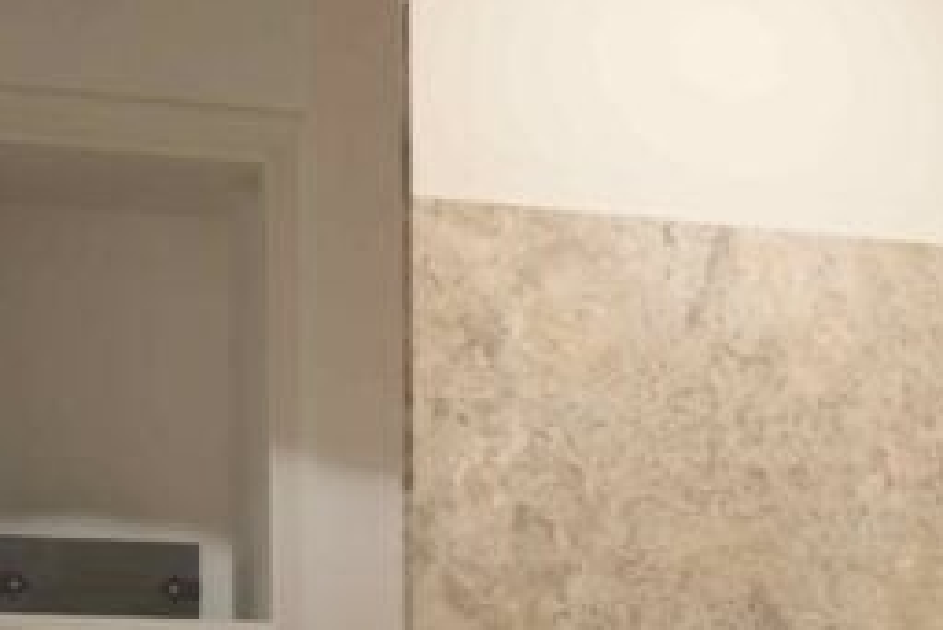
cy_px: 1184
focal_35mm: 118
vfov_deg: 10.8
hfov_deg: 16.8
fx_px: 3093
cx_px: 1024
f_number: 2.8
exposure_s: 1/125
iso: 640
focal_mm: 29.5
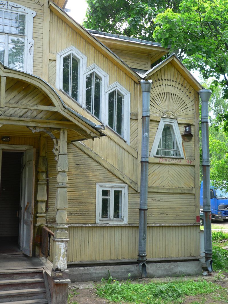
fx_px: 386
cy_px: 152
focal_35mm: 44
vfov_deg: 42.9
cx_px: 114
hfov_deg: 32.9
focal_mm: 7.4
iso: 80
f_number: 2.8
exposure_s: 1/60
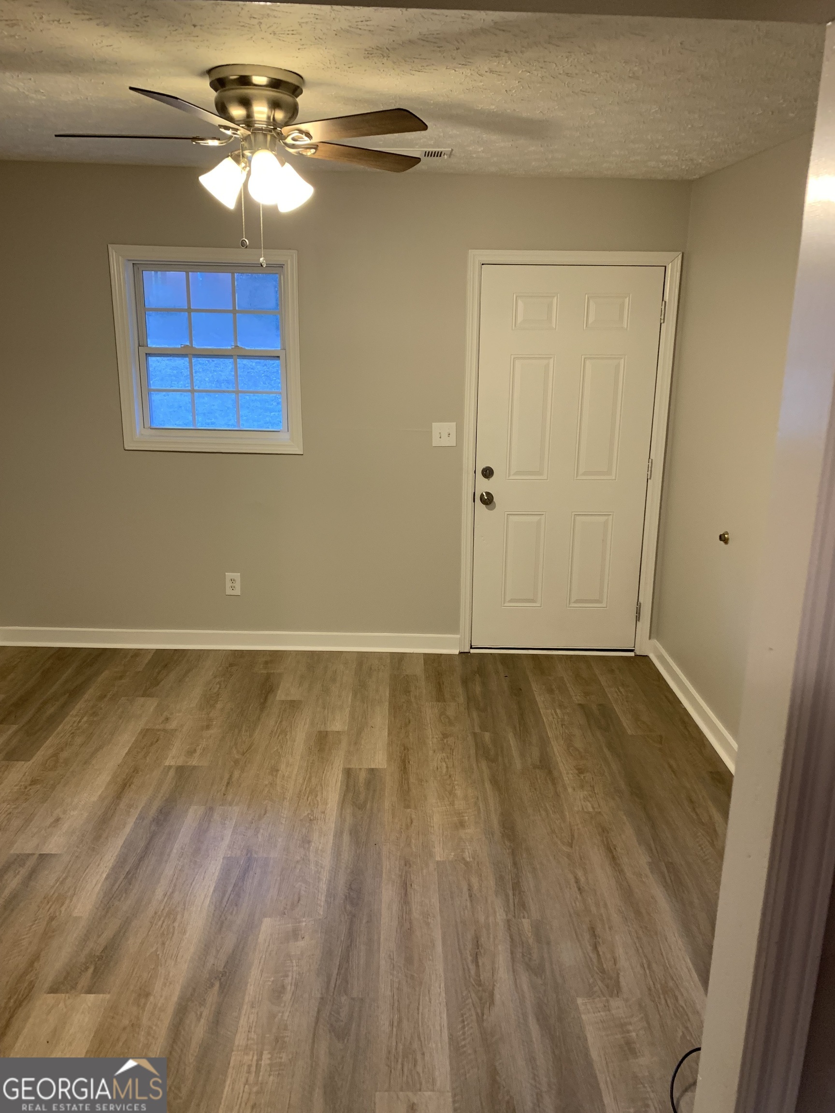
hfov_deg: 53.1
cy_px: 556
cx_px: 418
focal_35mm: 26
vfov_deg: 67.3
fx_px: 836
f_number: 1.8
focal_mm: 4.25
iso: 160
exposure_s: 1/60
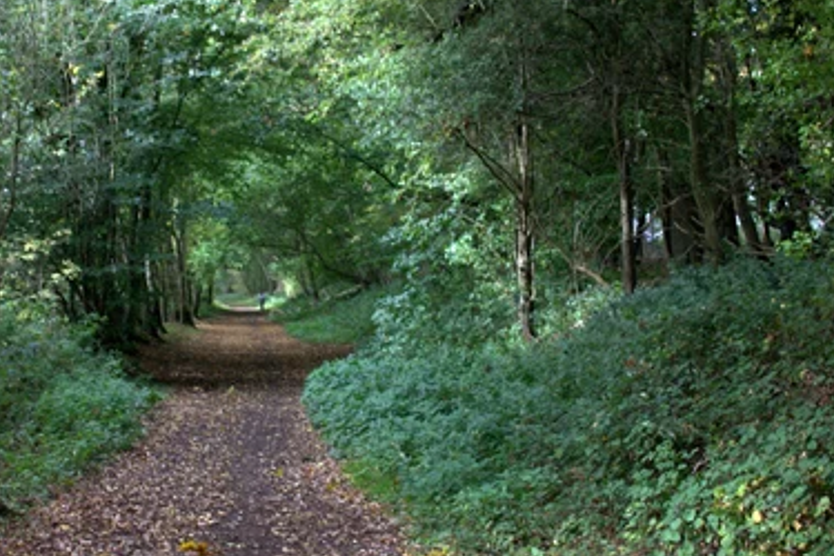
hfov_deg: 31.3
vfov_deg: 21.2
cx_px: 336
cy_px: 271
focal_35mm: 64
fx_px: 1483
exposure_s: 1/60
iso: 100
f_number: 4.5
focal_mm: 32
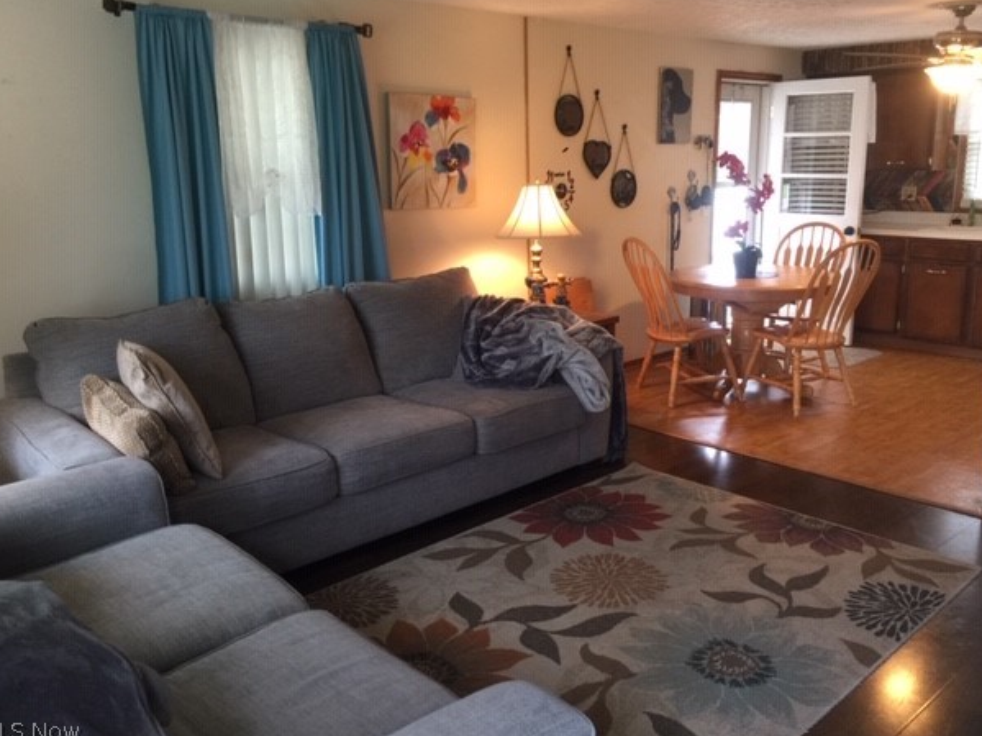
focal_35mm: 31
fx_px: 879
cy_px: 356
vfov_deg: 45.4
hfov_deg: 58.4
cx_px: 498
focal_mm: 4.15
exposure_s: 1/15
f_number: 2.2
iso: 64
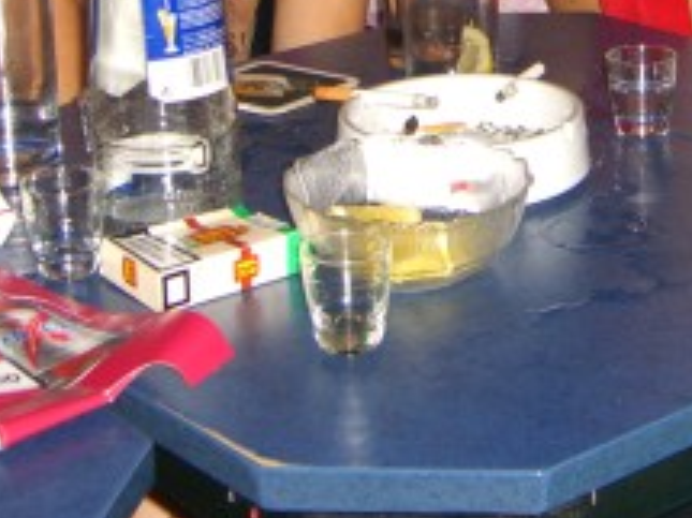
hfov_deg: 18.4
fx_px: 2118
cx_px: 531
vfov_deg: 13.5
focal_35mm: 106
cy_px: -148
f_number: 2.8
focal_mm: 7.9
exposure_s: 1/60
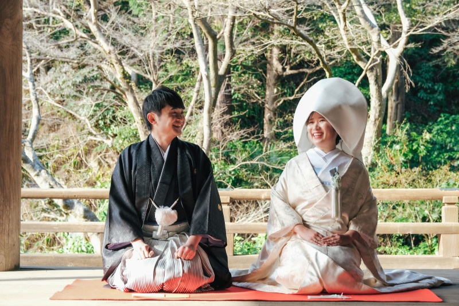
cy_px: 153
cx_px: 230
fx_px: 1058
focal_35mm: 83
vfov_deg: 16.4
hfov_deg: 24.5
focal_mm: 55
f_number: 5.6
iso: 250
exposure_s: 1/80
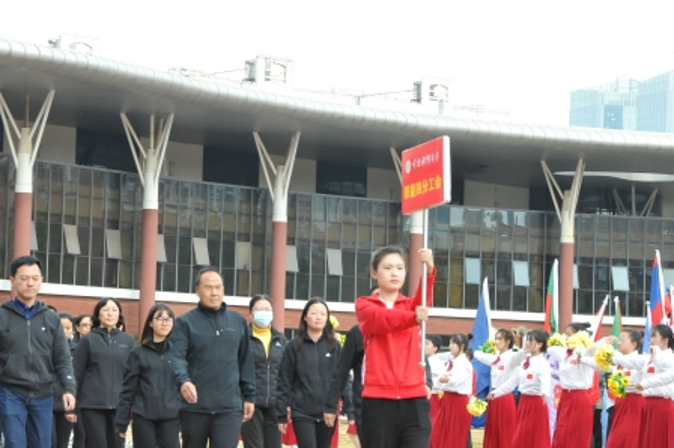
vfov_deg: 10.6
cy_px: 226
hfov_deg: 15.9
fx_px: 2413
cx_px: 339
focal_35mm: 129
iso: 1250
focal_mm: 70
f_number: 10
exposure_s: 1/400
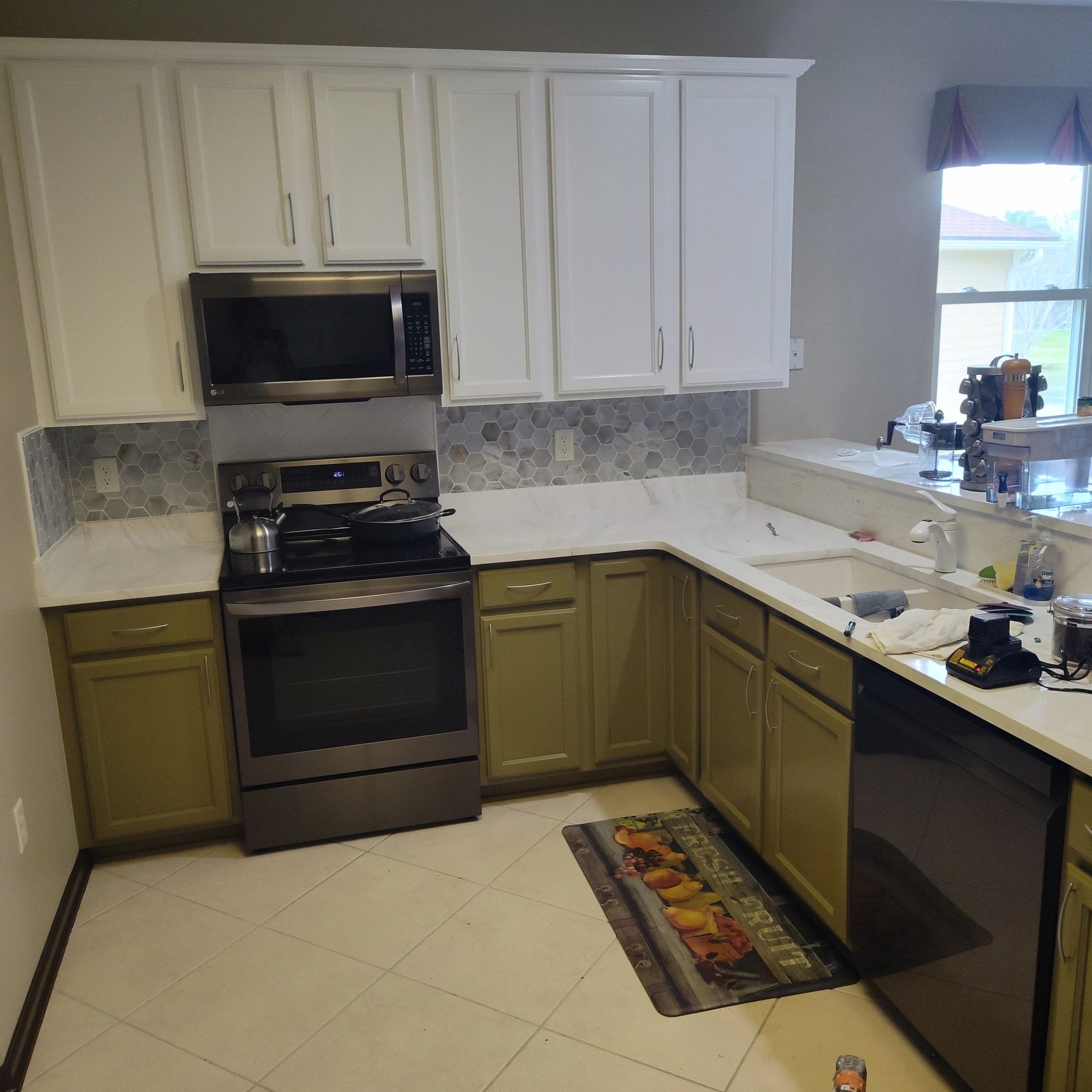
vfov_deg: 57.3
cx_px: 562
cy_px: 553
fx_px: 999
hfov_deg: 57.3
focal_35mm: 28
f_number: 1.8
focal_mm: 5.56
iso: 856
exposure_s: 1/120
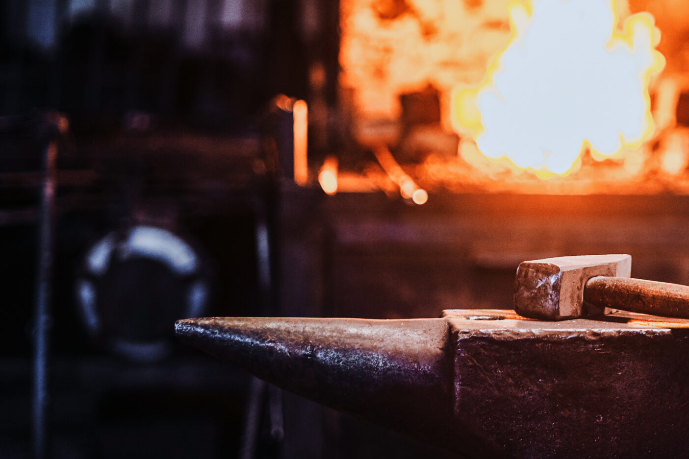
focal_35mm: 153
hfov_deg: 13.3
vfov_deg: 9.0
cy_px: 154
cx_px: 573
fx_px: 2928
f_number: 1.4
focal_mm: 56
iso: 400
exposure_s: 1/125
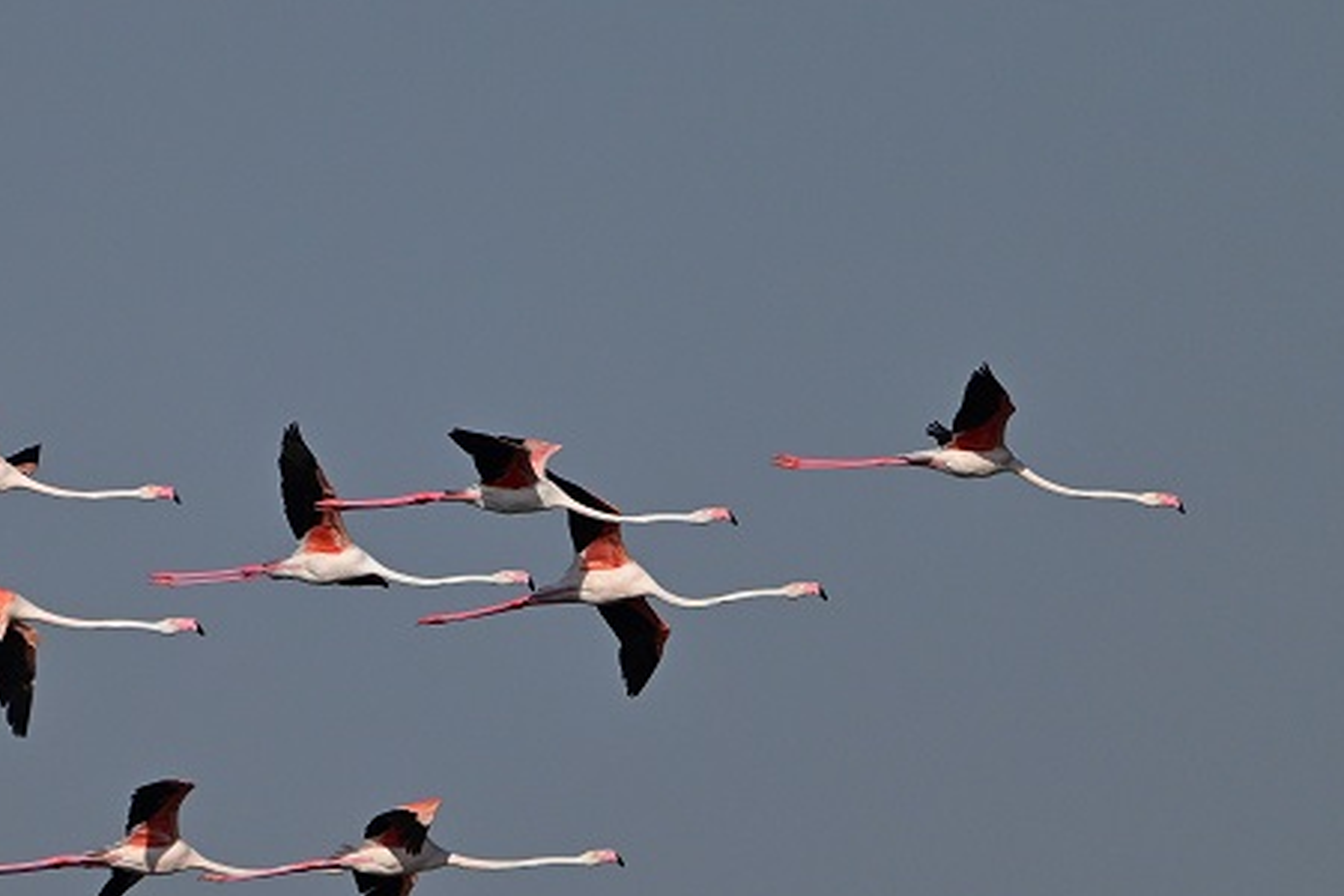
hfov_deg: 1.8
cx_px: 550
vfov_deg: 1.2
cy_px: 570
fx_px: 41847
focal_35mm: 1121
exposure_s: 1/5000
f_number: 9
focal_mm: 840
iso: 640
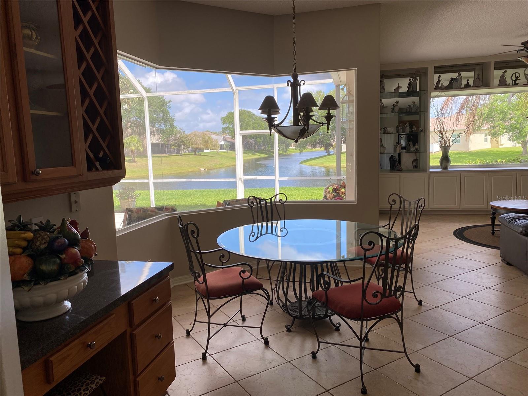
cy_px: 198
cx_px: 264
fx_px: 397
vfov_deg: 53.1
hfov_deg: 67.3
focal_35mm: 26
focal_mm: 4.25
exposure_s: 1/467
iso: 32
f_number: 1.8
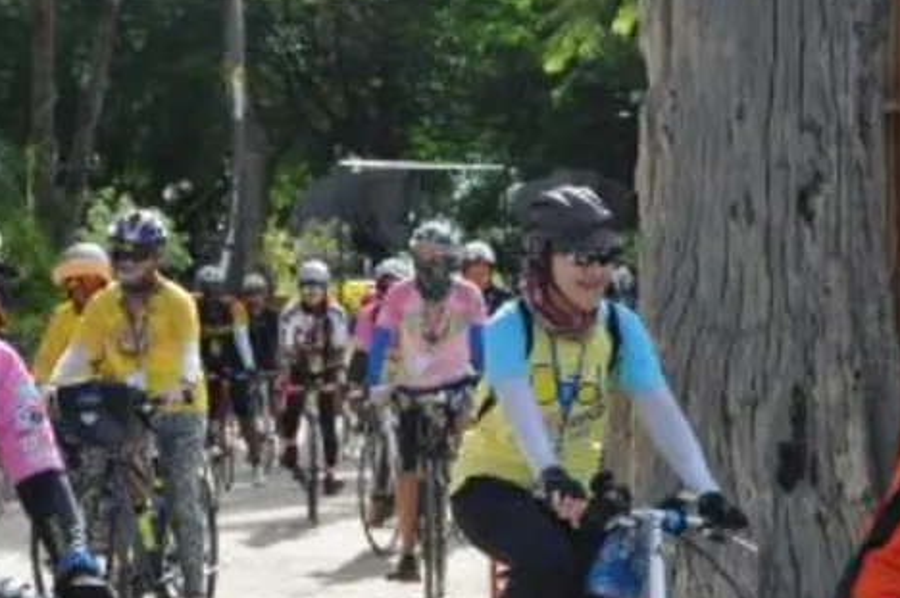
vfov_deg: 9.1
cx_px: 338
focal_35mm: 150
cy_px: 259
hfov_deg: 13.7
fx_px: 3746
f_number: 8
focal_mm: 60
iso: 200
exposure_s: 1/250
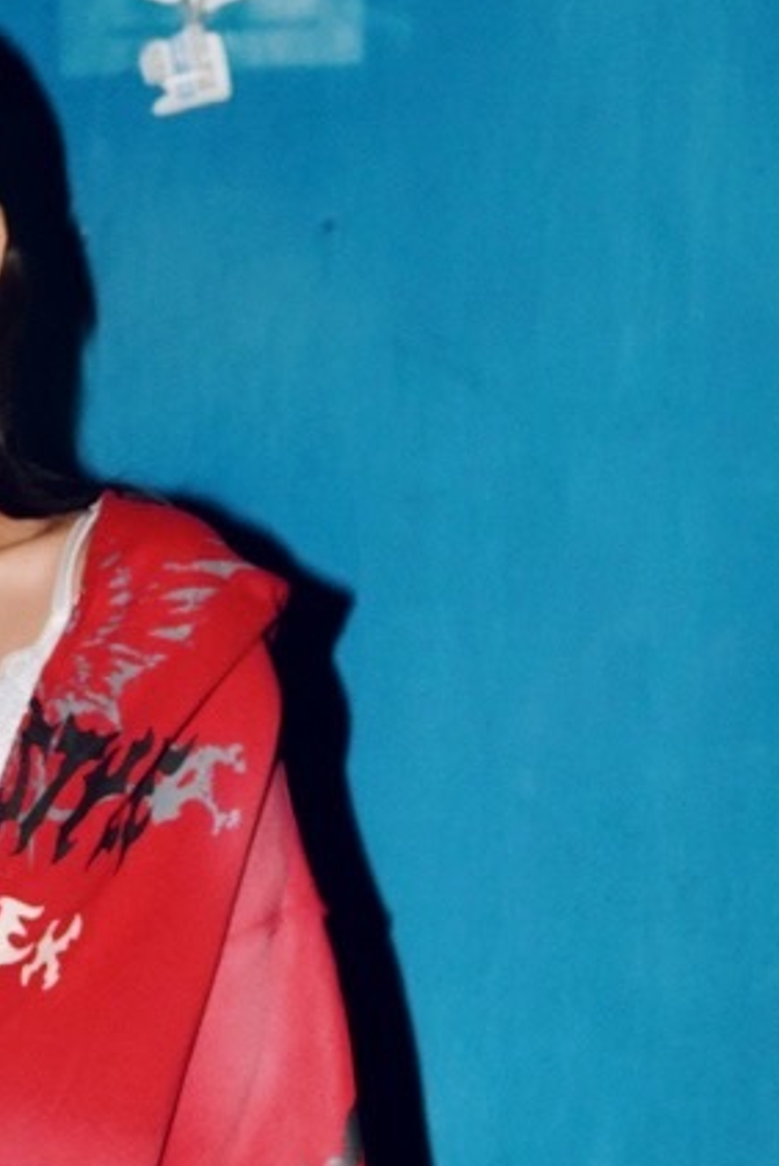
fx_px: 2981
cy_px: 1207
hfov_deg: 14.5
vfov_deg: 21.2
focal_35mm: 92
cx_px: -122
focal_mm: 16
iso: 800
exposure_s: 1/80
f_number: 2
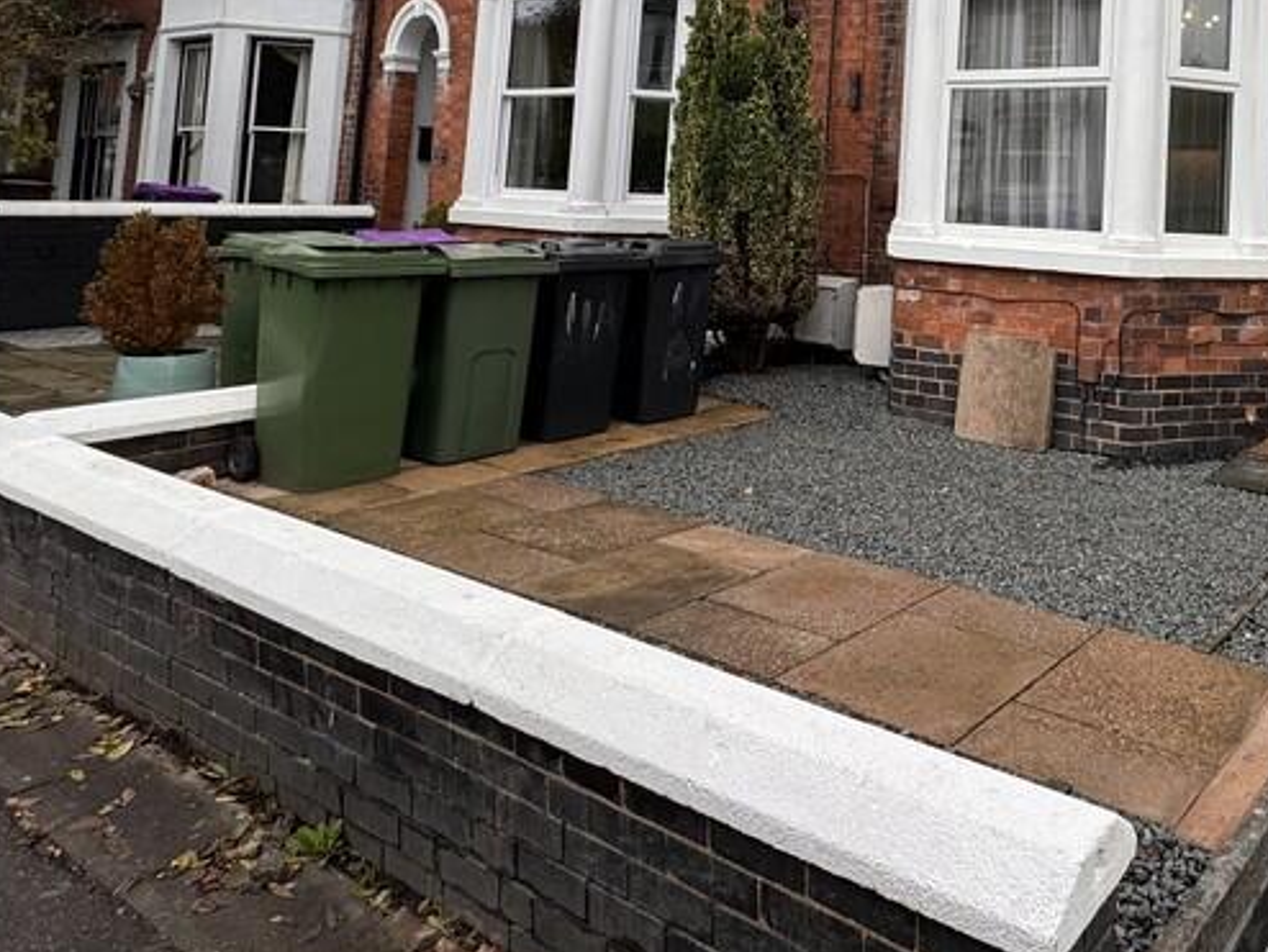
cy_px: 118
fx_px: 1063
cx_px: 1037
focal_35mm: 29
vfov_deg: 44.5
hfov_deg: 56.6
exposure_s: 1/264
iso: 40
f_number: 2.2
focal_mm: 2.22
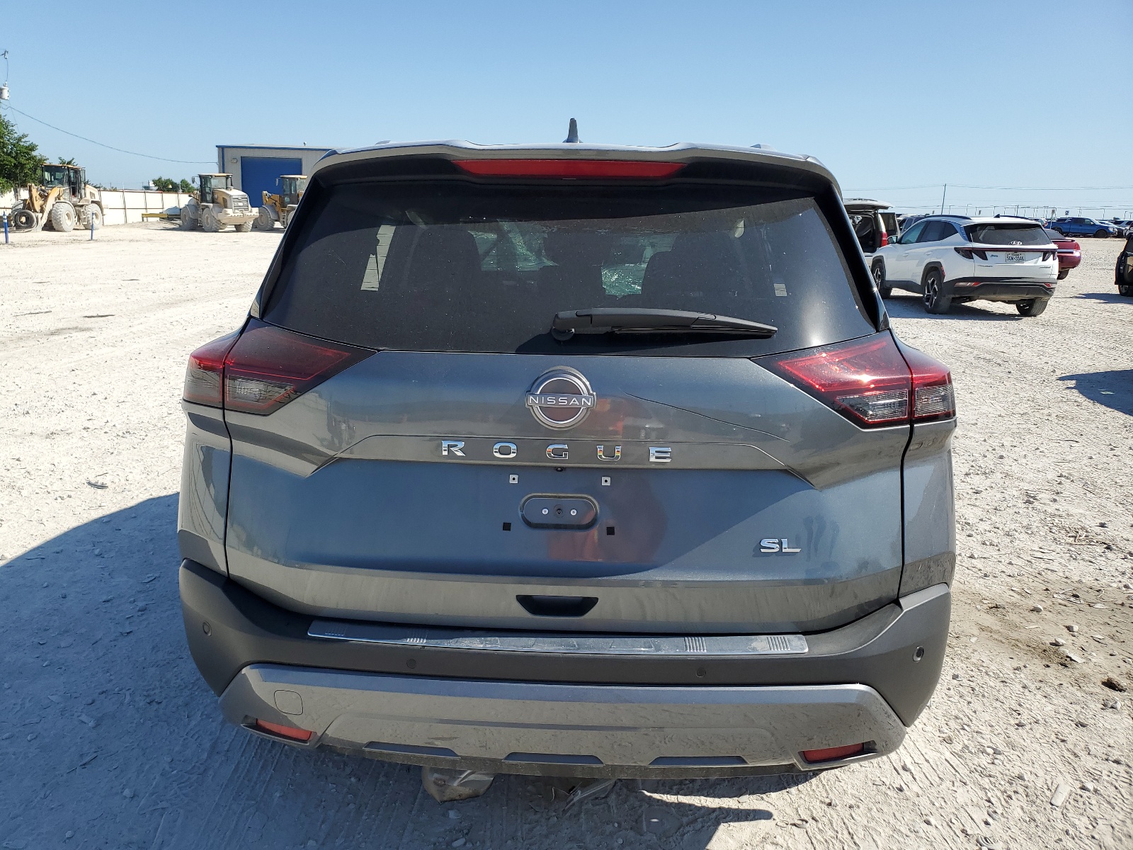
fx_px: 851
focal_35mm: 26
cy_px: 425
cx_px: 566
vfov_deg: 53.1
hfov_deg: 67.3
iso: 50
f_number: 1.5
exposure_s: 1/3333
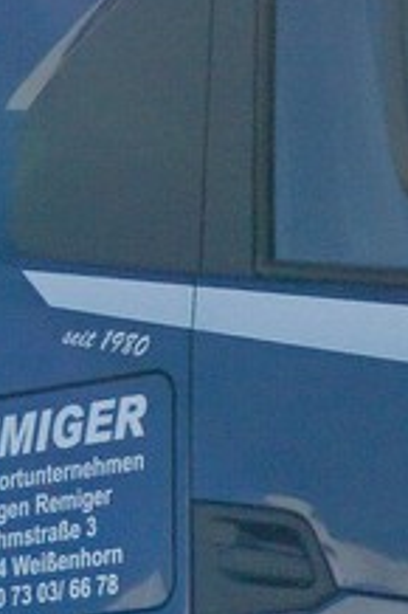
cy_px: 330
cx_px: 546
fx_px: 3099
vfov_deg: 11.3
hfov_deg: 7.4
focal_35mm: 182
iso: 100
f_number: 11
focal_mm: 22
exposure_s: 1/160
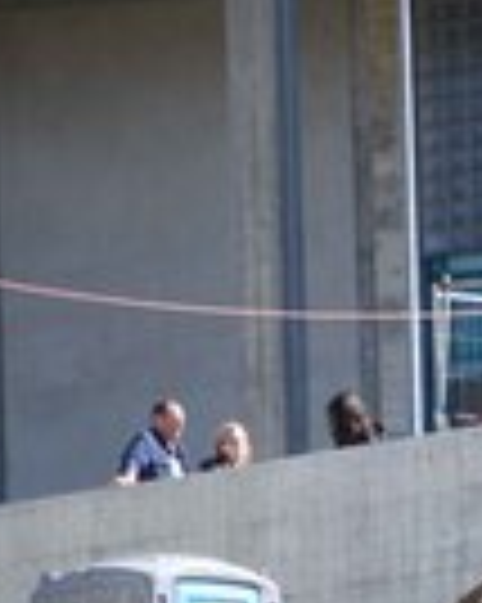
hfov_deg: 1.1
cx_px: 1081
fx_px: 24100
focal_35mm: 1350
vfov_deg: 1.4
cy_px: 727
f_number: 6.3
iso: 200
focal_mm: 300
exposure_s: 1/320
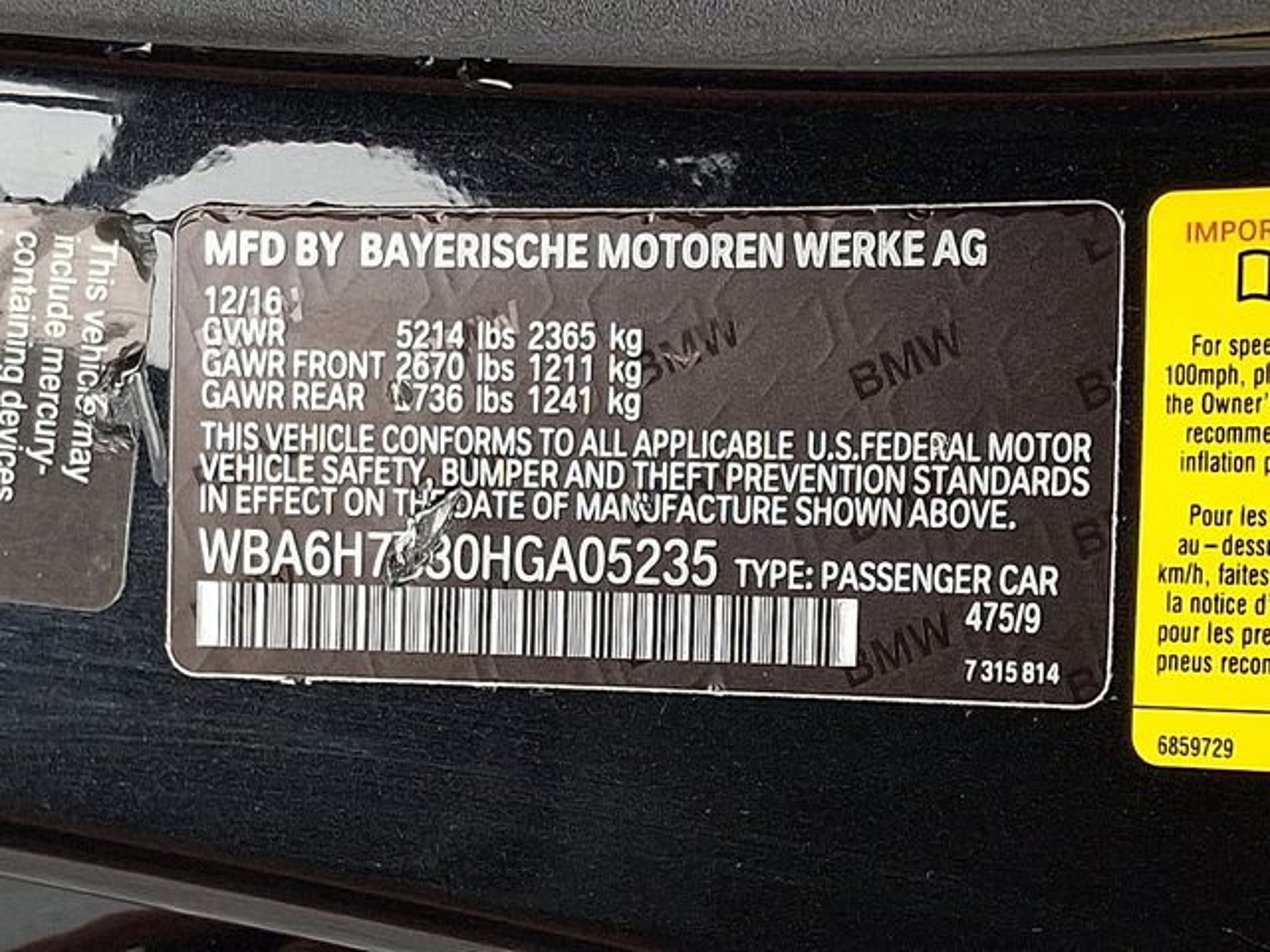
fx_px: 917
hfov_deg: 69.4
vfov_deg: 54.9
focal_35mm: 25
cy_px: 476
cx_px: 635
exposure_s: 1/135
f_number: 1.8
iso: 25
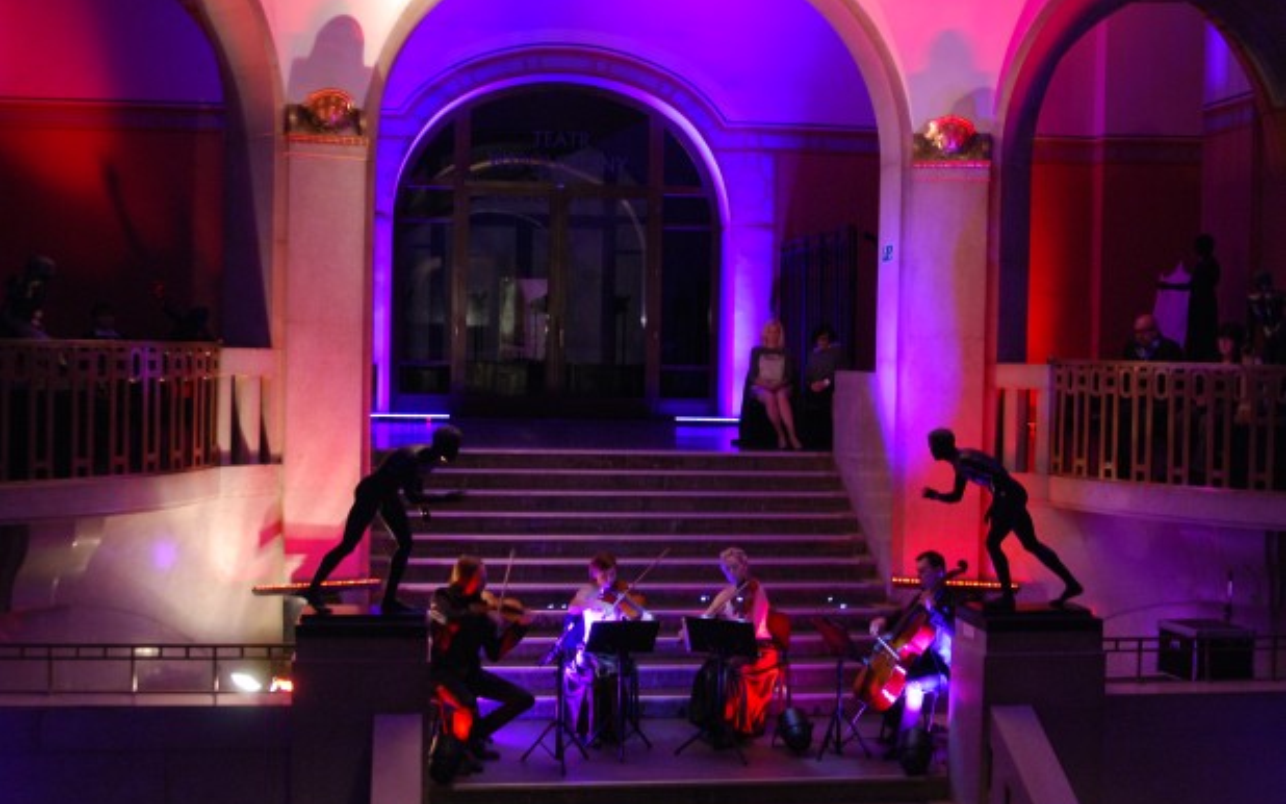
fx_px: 1507
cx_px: 643
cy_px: 397
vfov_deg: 29.8
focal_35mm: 43
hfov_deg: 46.2
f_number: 2.8
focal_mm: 28
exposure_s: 1/13
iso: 1000
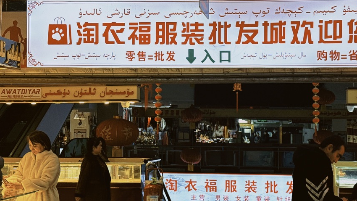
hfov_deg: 33.2
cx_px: 213
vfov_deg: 19.1
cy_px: 98
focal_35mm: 63
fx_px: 596
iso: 50
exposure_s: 1/166
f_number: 1.78
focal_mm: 6.76
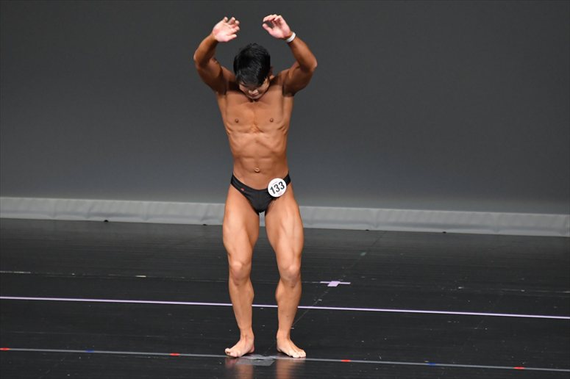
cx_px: 285
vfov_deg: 3.7
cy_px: 190
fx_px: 5935
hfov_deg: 5.5
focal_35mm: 375
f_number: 5.6
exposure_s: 1/400
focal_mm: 250
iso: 4000
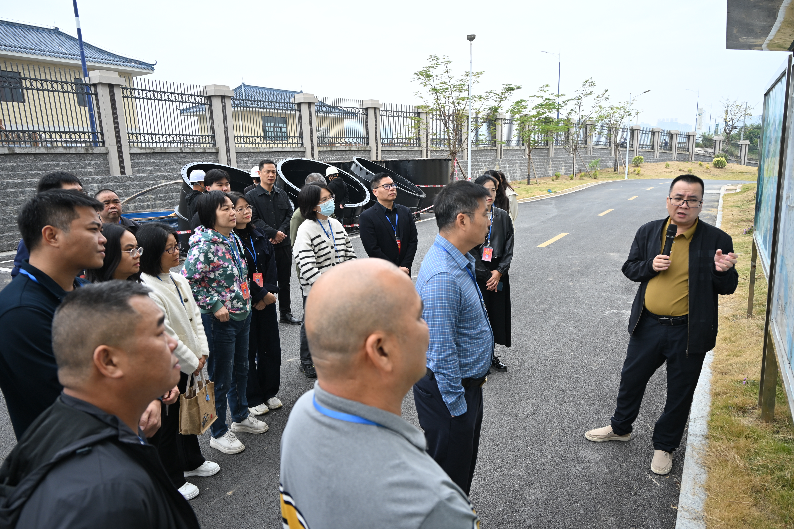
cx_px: 397
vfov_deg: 53.1
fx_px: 529
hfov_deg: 73.7
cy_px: 264
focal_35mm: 24
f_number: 5
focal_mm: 24
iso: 280
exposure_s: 1/200
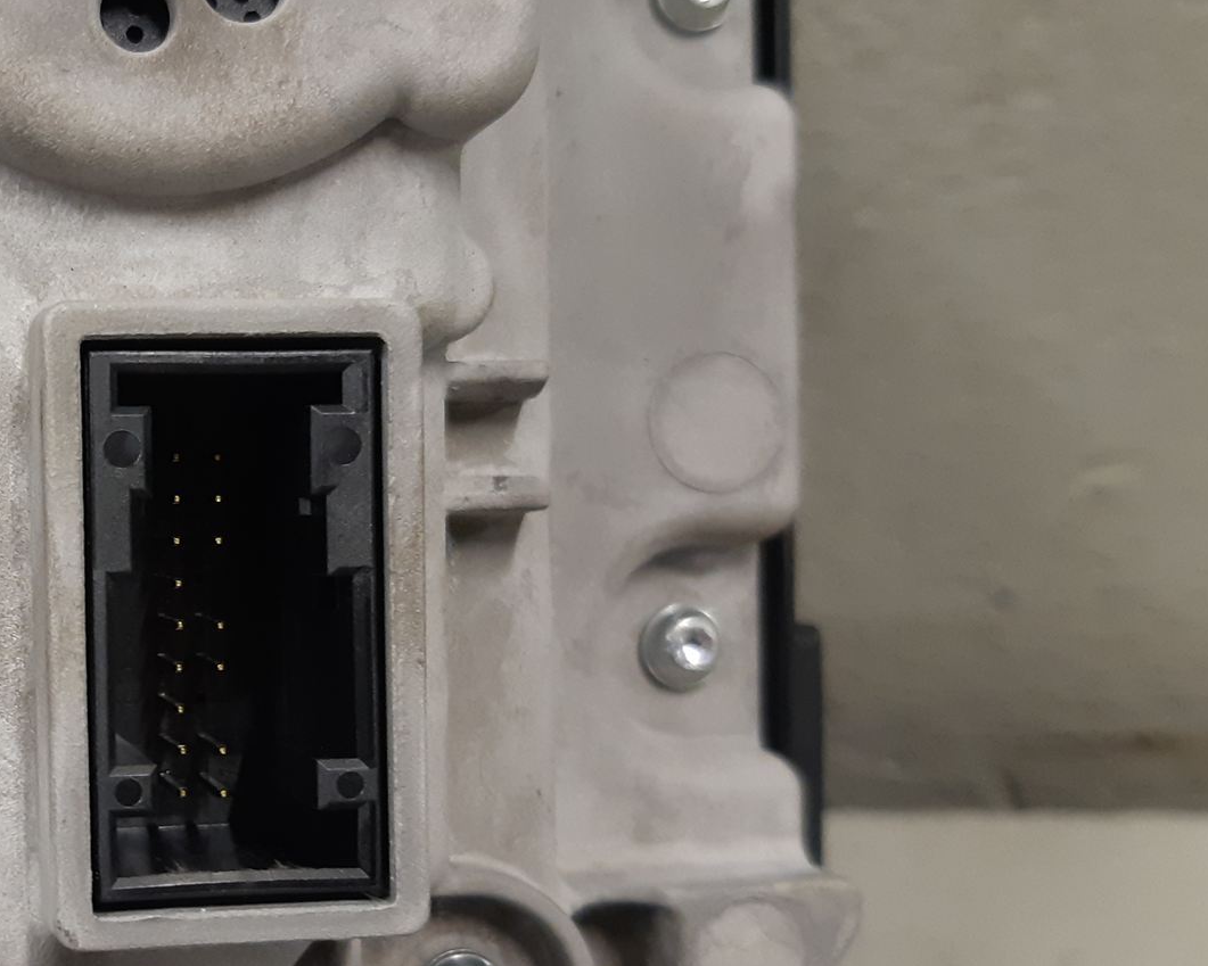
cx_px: 102
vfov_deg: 30.7
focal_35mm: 49
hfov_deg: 35.6
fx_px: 1752
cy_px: 595
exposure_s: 1/50
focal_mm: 3.93
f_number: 1.7
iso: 160
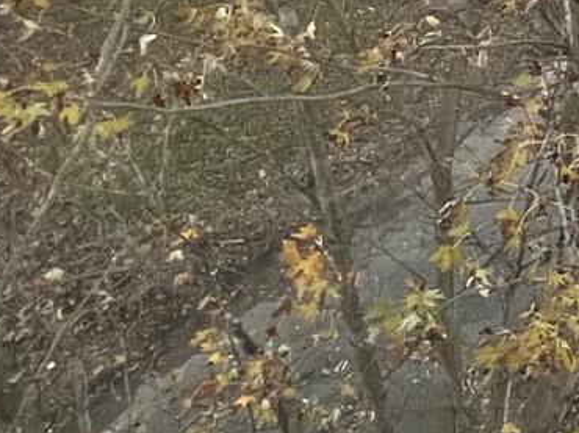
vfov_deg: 19.3
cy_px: -78
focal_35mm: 72
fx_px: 1204
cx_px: 1280
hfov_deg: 16.5
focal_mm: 1.57
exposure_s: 1/74
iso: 250
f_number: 1.8
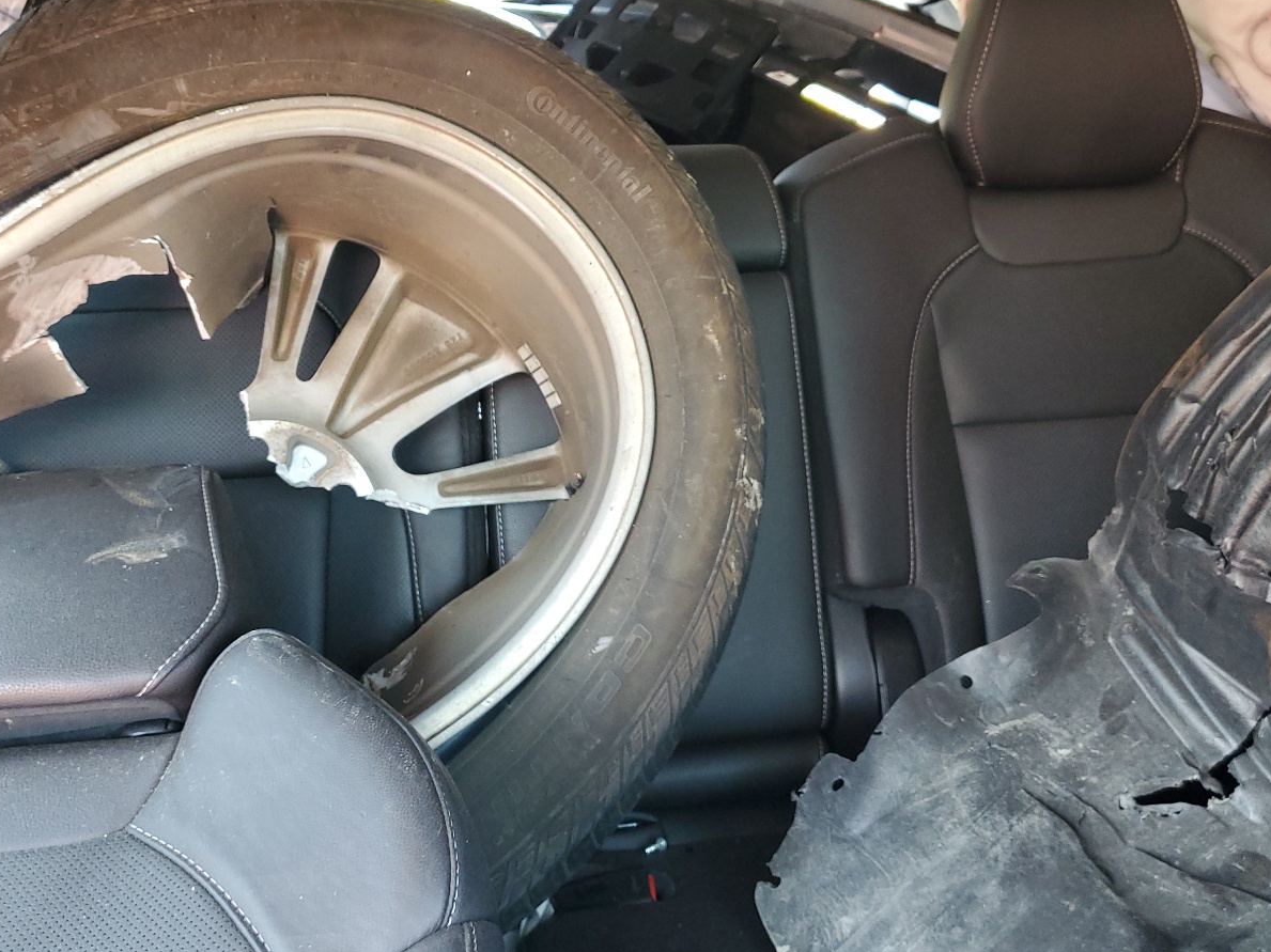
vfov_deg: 40.5
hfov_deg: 52.6
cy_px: 374
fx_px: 1285
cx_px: 624
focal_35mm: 35
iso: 141
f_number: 1.5
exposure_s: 1/60.2
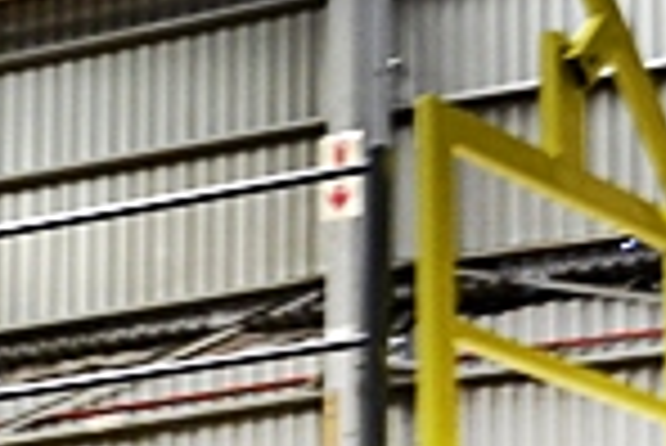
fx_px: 3463
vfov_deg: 7.3
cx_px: 558
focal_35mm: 187
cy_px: 435
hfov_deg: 10.9
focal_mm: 18
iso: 800
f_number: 3.5
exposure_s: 1/20
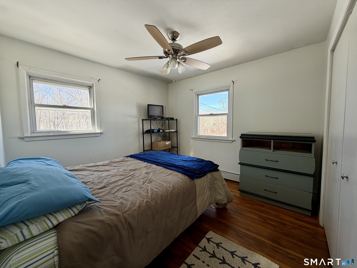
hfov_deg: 102.1
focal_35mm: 14
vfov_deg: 85.7
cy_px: 134
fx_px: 144
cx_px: 178
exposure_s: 1/173
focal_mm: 2.22
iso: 40
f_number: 2.2
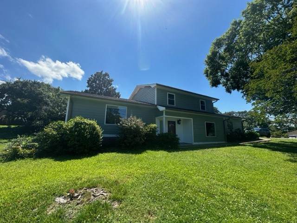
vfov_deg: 85.7
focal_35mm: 14
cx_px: 148
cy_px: 112
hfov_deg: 102.1
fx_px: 120
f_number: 2.2
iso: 50
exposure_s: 1/1667
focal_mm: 2.22
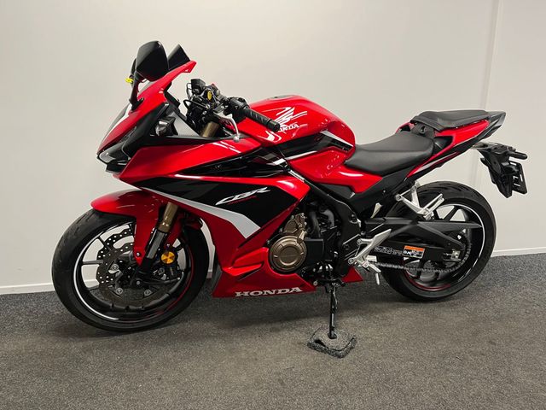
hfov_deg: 67.3
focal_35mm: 26
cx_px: 273
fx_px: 410
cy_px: 205
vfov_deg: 53.1
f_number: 1.6
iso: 160
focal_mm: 5.1
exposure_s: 1/50
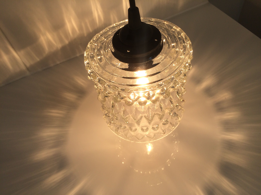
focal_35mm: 29
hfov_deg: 61.7
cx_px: 130
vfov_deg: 48.2
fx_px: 219
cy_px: 98
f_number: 2.2
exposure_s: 1/513
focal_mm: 4.15
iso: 32
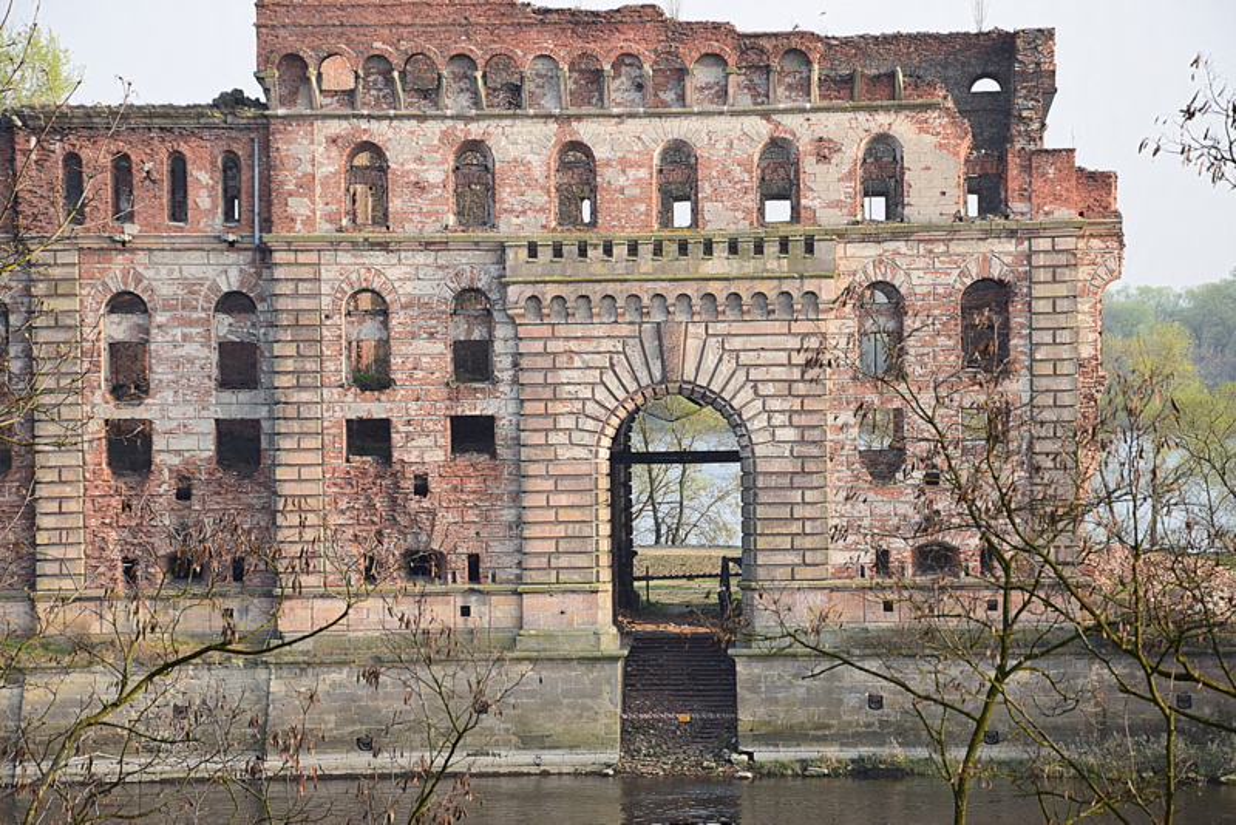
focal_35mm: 158
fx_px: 5409
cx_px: 618
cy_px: 412
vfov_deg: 8.7
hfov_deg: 13.0
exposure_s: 1/200
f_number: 10
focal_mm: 105
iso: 400
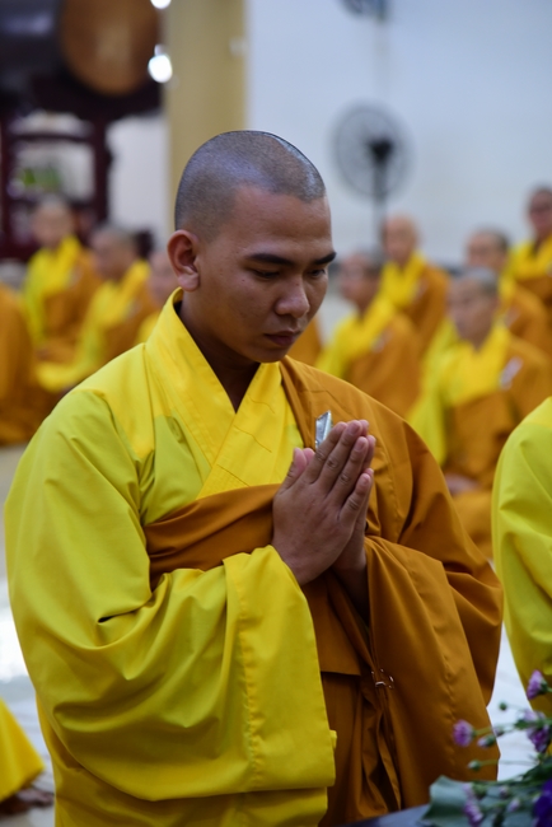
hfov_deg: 11.4
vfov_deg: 17.1
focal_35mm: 120
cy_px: 414
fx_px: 2757
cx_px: 276
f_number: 4.5
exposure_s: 1/50
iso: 1600
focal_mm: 120
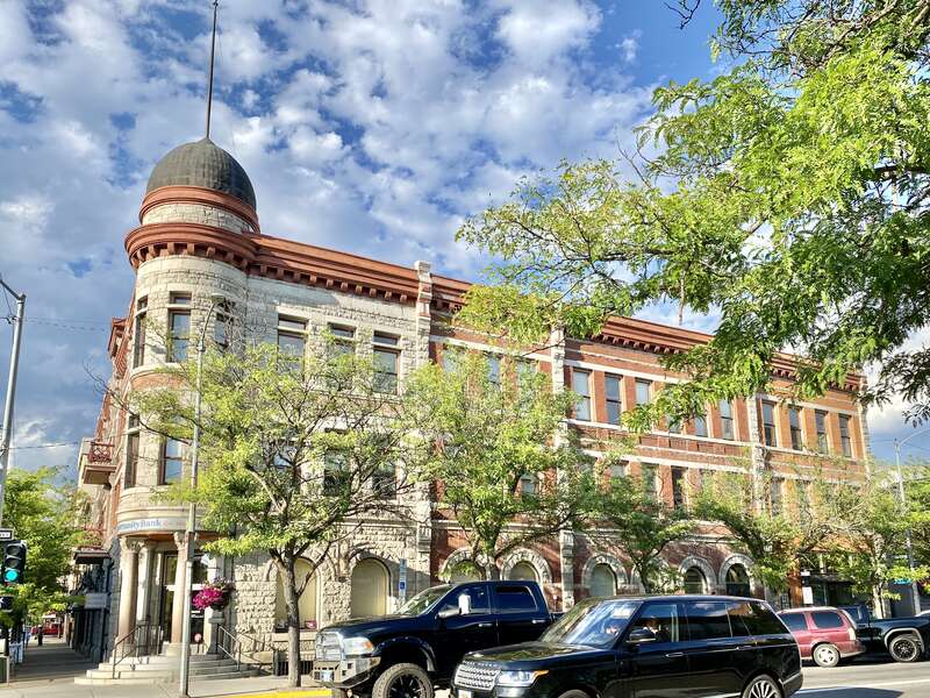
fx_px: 699
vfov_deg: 53.1
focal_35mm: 26
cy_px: 349
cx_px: 465
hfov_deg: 67.3
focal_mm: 4.25
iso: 32
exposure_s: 1/1565
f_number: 1.8
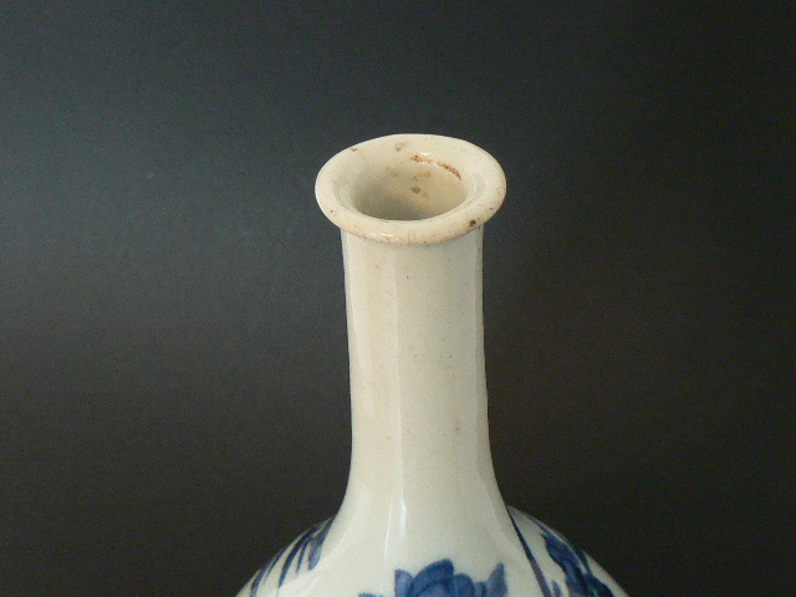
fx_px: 1127
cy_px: 298
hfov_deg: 38.9
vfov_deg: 29.7
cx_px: 398
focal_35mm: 49
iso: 200
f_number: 2.8
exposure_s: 1/10
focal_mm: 6
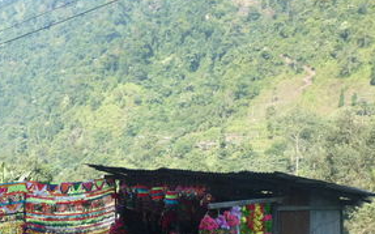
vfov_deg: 18.9
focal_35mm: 68
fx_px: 695
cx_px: 180
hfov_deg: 30.2
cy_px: 187
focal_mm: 8.2
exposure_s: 1/250
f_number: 3.2
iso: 320
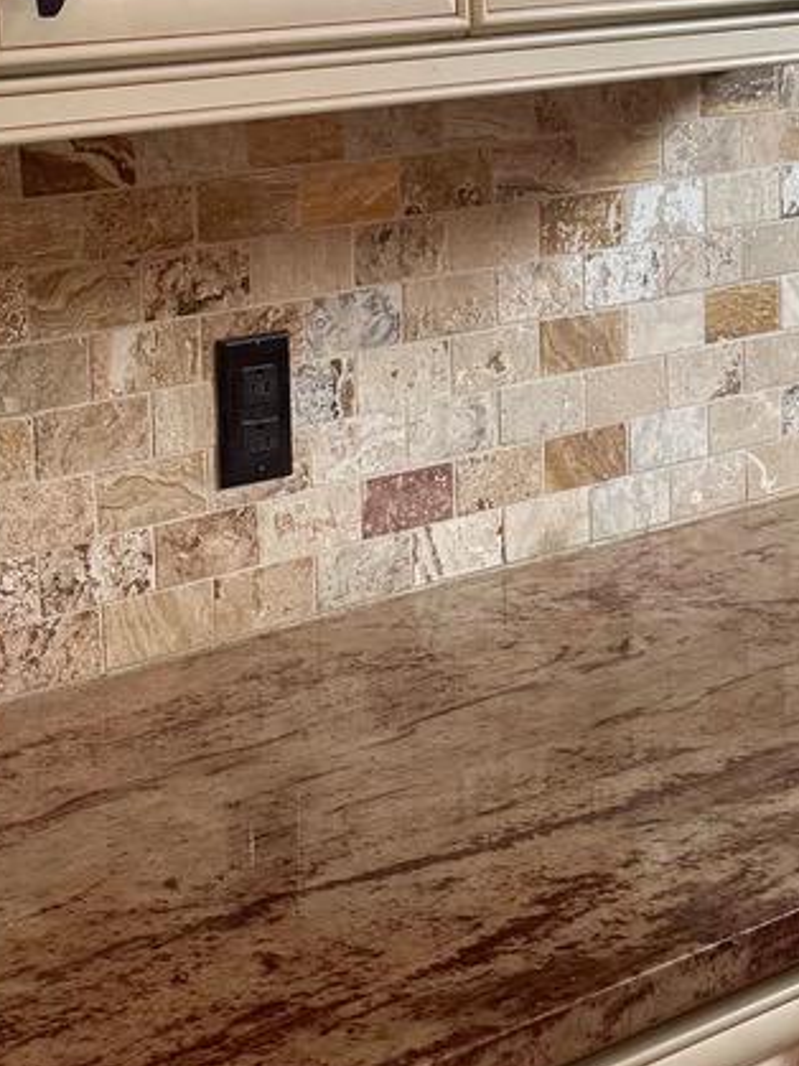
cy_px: 204
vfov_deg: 22.0
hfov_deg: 16.8
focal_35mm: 88
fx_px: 2710
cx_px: 412
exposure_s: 1/120
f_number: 1.78
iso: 160
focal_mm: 6.76
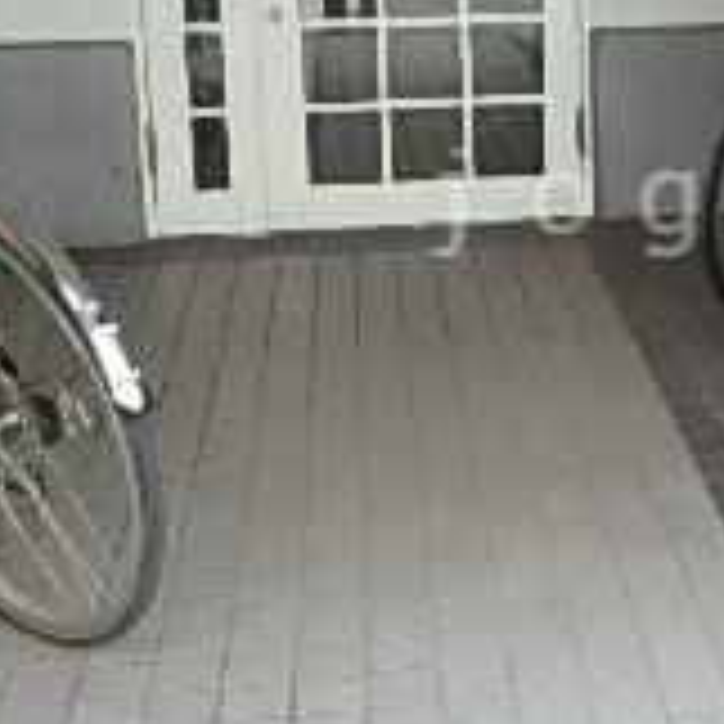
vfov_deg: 23.2
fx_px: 1751
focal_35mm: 74
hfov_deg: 22.4
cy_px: 202
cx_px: 737
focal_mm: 3.7
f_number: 3.5
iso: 125
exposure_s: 1/60
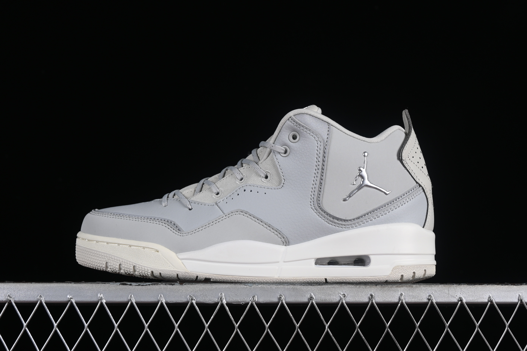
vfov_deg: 18.2
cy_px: 176
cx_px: 264
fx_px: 1098
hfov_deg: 27.0
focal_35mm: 75
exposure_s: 1/80
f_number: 8
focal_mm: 50
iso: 160
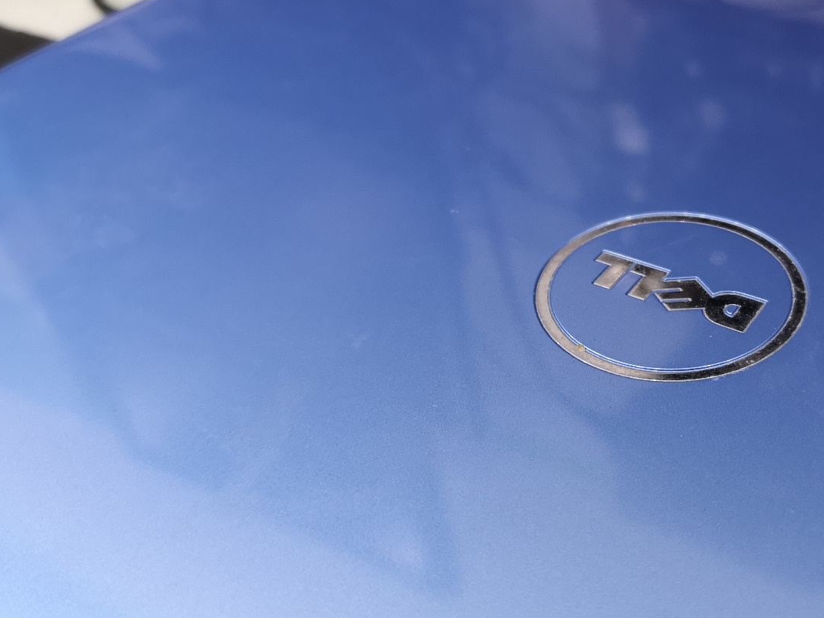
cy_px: 299
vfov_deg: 31.5
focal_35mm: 46
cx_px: 575
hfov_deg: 40.5
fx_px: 1095
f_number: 1.8
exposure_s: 1/33.3
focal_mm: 3.95
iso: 160
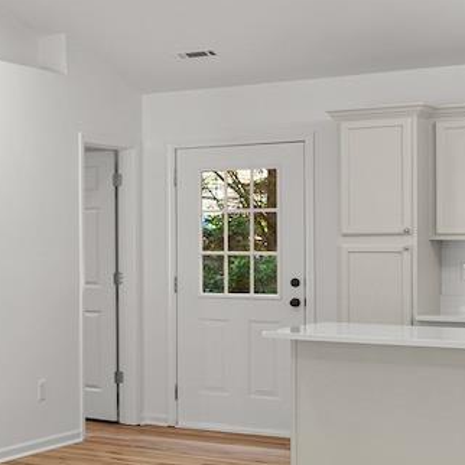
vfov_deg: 23.4
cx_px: -207
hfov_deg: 20.4
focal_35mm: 74
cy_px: 240
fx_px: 1125
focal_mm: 14
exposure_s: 1/3
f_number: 6.3
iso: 400
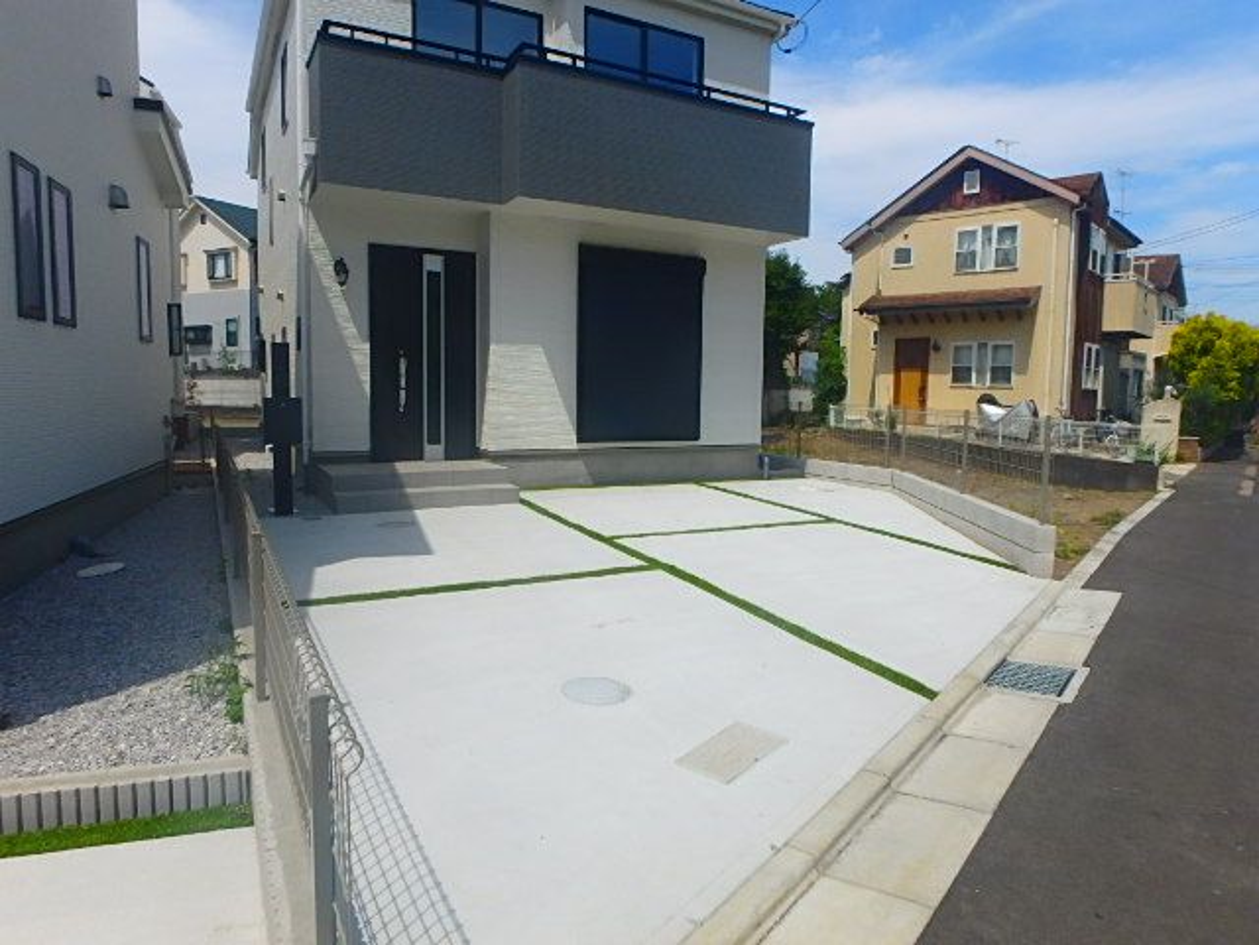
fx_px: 764
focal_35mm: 21
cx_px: 630
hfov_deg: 79.0
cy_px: 472
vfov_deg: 63.4
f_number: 6
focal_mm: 3.7
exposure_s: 1/640
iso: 125
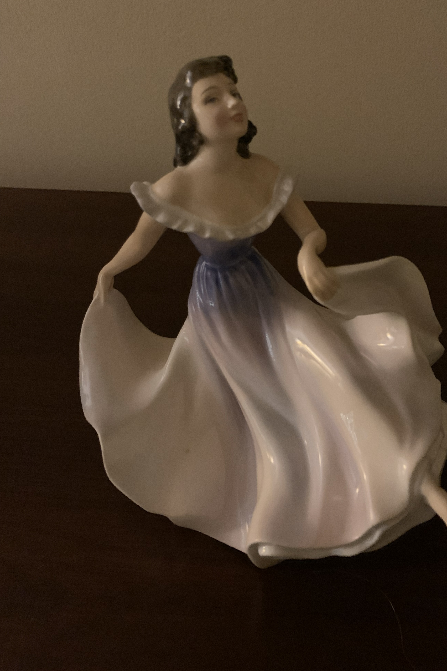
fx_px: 521
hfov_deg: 46.2
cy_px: 326
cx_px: 260
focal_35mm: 28
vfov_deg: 65.5
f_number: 1.8
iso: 1000
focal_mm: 4.25
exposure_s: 1/15
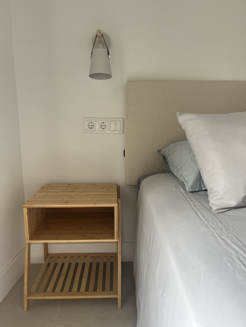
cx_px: 123
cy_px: 164
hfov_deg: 53.1
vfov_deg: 67.3
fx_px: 246
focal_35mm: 26
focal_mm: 5.1
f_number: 1.6
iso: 100
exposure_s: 1/121
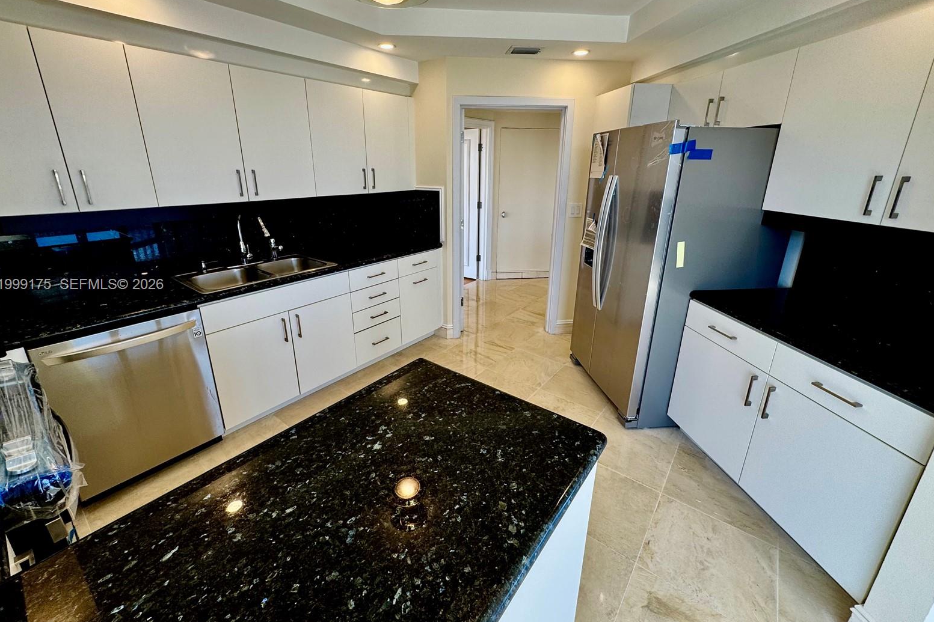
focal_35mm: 15
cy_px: 285
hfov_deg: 100.4
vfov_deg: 77.2
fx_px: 389
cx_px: 458
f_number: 2.2
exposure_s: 1/120
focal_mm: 2.22
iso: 64
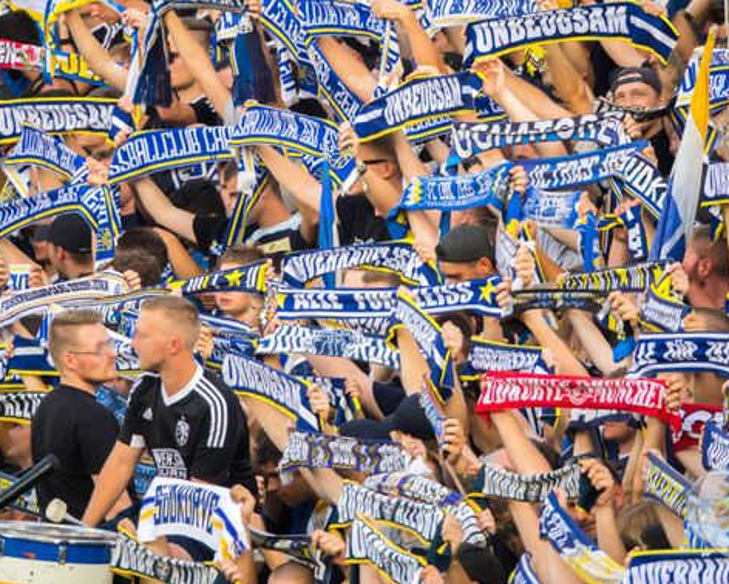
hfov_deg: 2.8
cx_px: 395
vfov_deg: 2.3
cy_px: 292
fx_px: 14677
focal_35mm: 680
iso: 800
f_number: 4
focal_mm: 220
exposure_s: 1/500
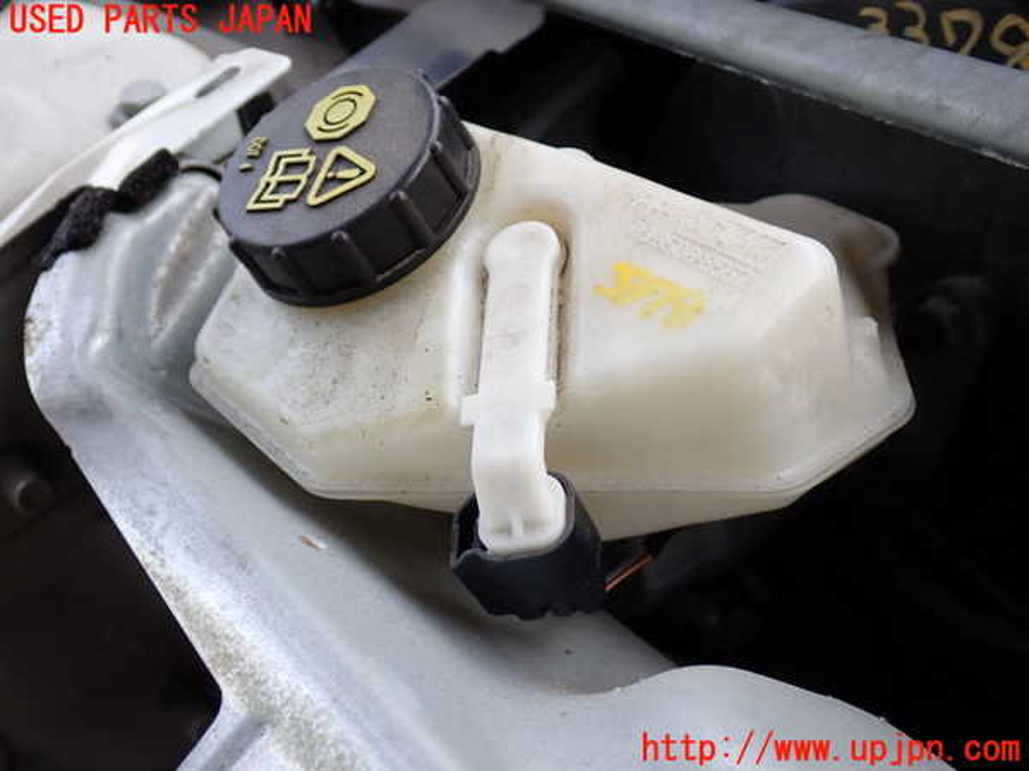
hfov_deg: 45.8
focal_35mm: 41
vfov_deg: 35.1
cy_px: 386
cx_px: 514
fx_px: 1219
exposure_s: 1/125
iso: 100
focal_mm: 7.31
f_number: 2.8
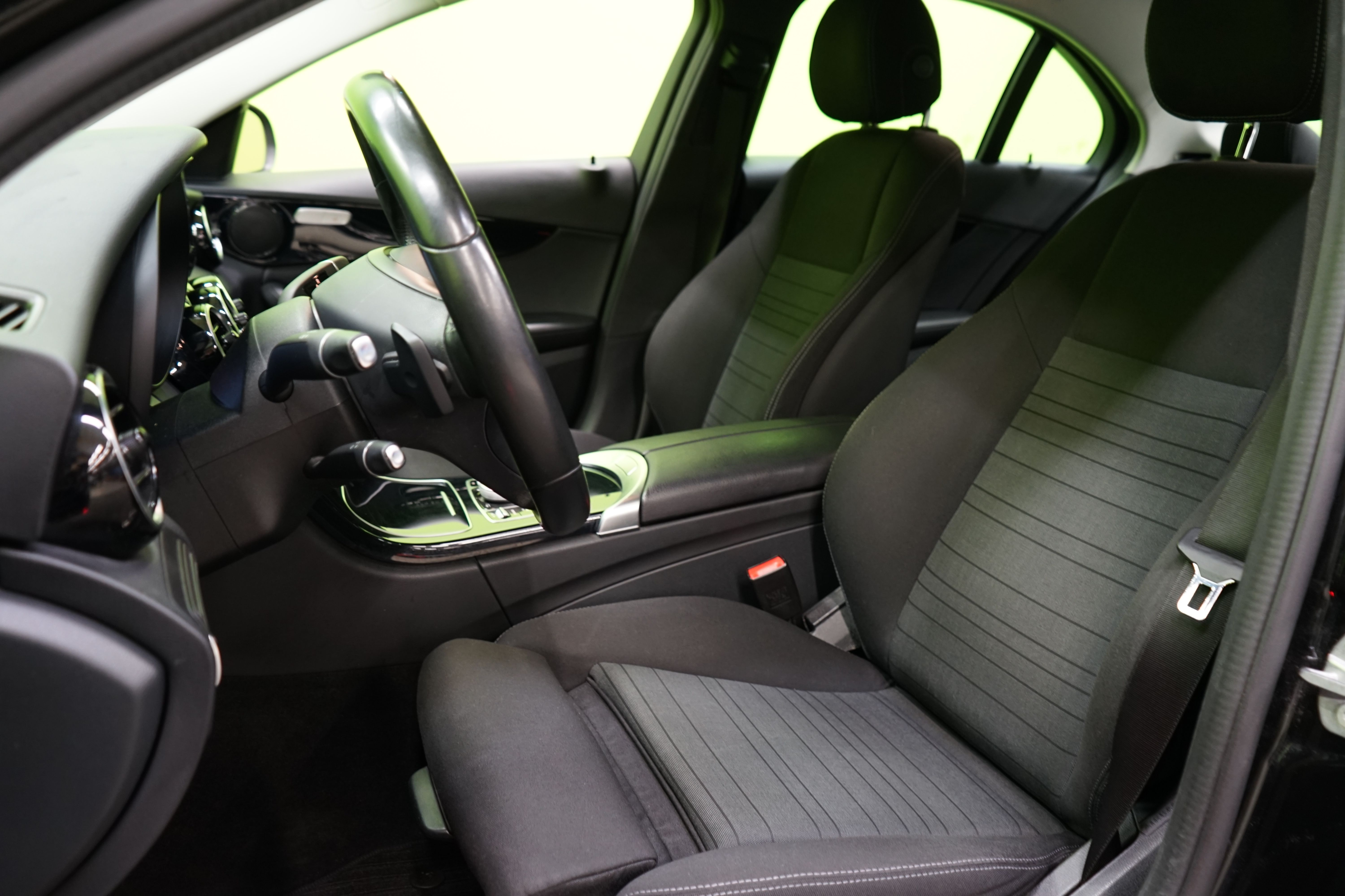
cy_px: 448
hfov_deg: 57.2
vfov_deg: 40.0
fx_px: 1233
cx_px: 672
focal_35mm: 33
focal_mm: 33
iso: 800
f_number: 4.5
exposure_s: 1/8
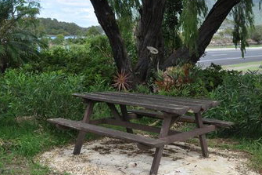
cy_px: 107
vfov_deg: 25.1
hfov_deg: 36.8
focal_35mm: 54
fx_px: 391
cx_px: 164
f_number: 8
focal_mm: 25
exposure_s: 1/250
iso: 200
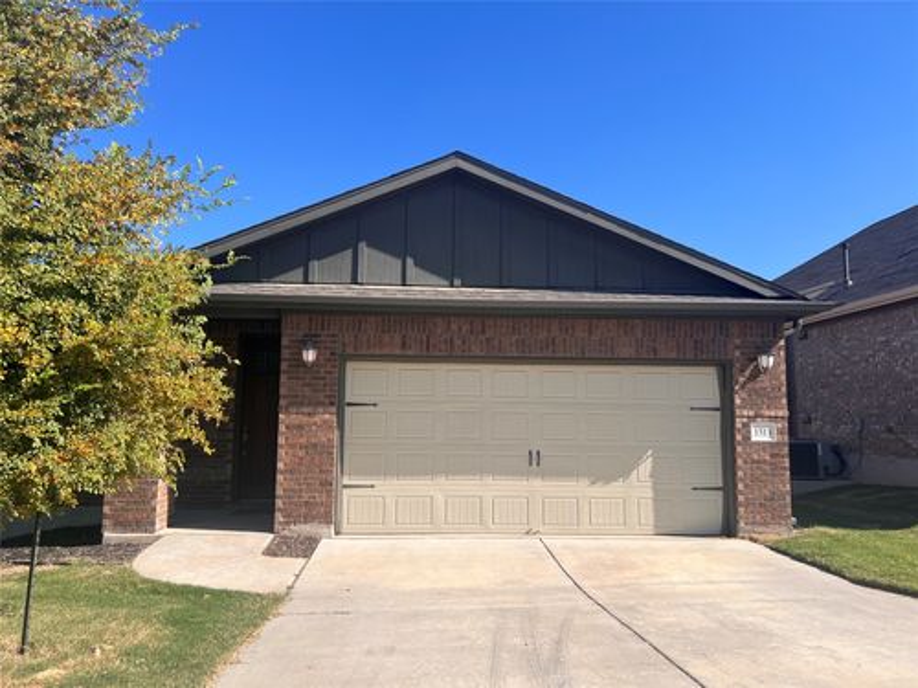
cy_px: 344
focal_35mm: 26
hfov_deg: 67.3
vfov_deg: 53.1
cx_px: 459
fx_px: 690
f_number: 1.5
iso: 50
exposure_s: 1/3968
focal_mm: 5.7
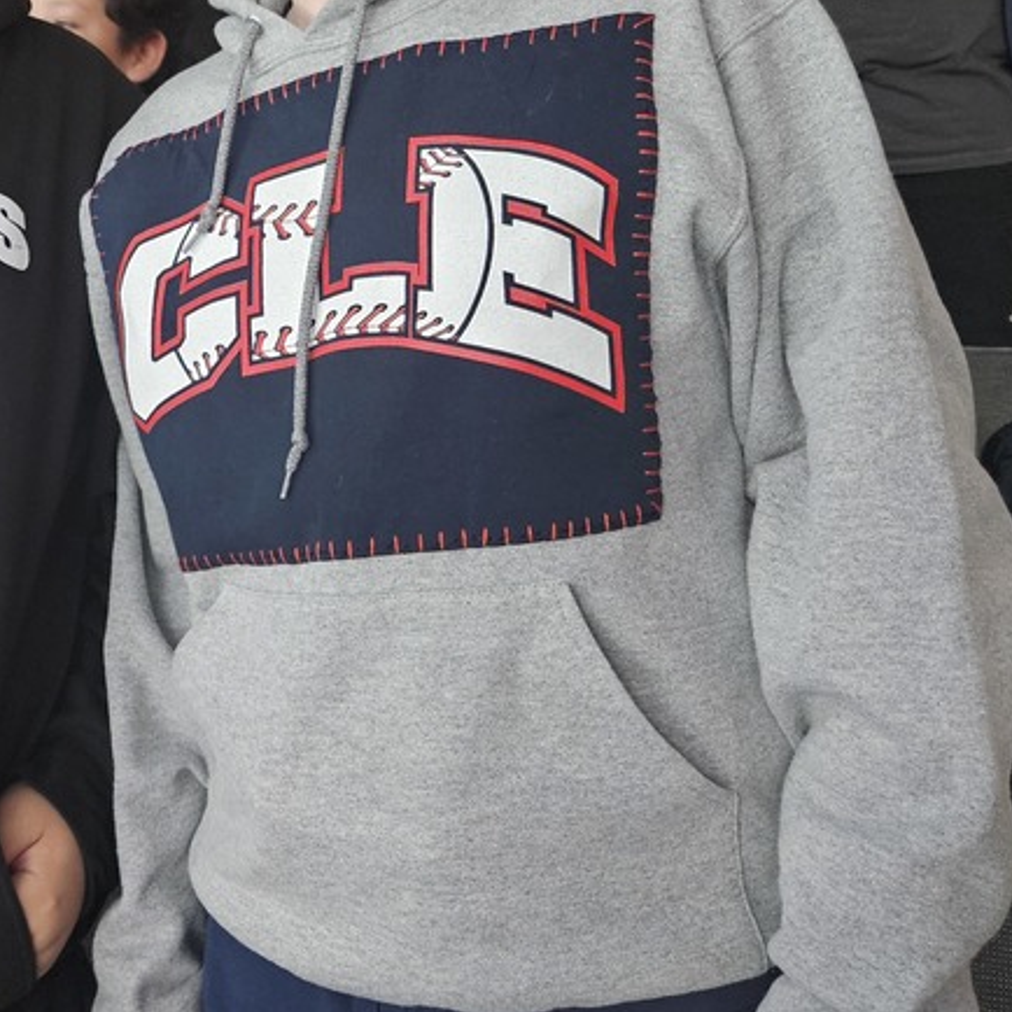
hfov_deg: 34.0
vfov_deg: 34.1
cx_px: 161
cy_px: 177
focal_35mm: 48
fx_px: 1588
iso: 800
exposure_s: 1/100
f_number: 1.8
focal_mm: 5.4
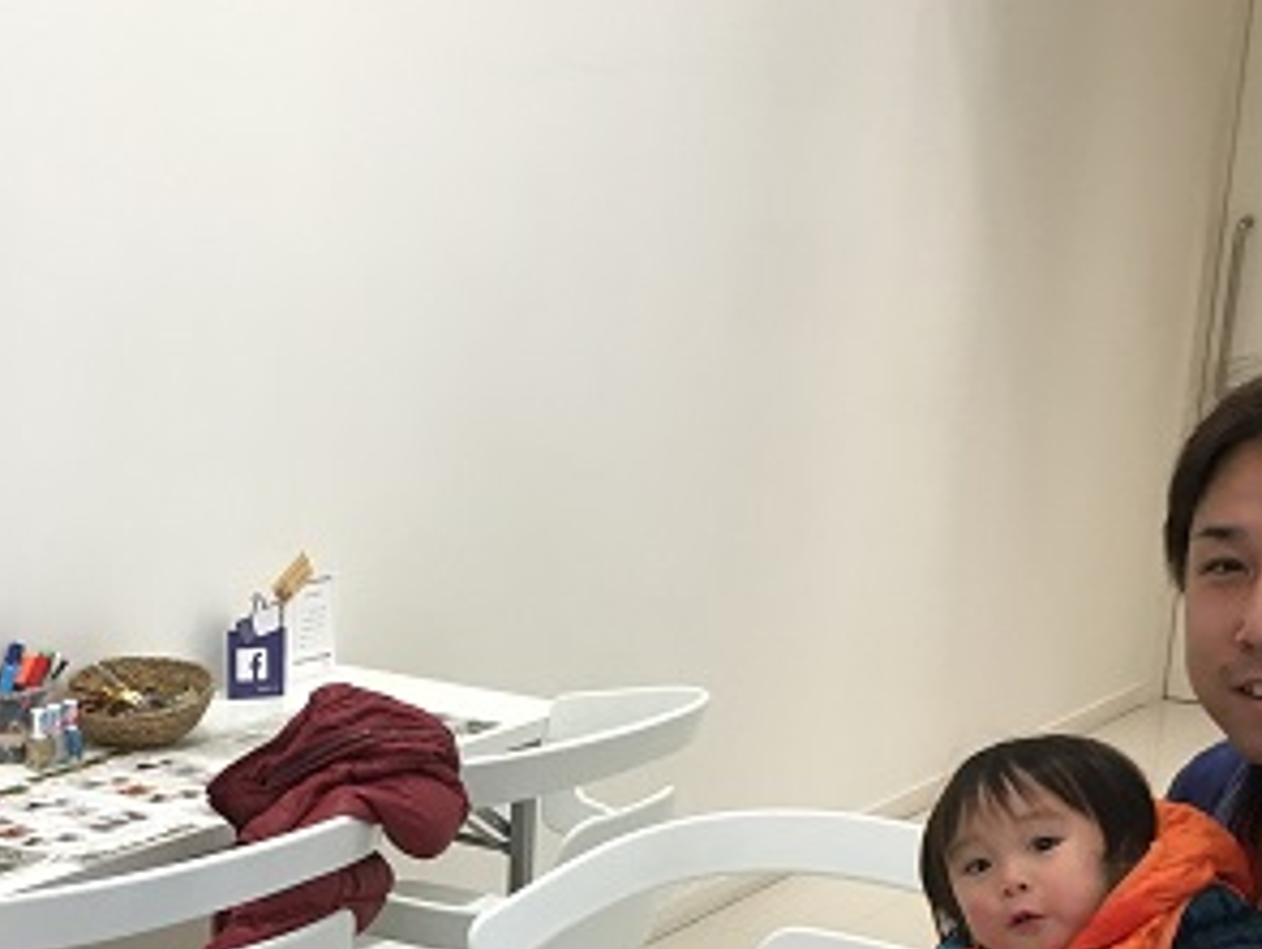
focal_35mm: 69
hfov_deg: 28.0
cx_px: 425
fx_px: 2518
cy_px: 1003
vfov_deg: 20.5
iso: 40
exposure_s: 1/30
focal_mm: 4.15
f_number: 2.2
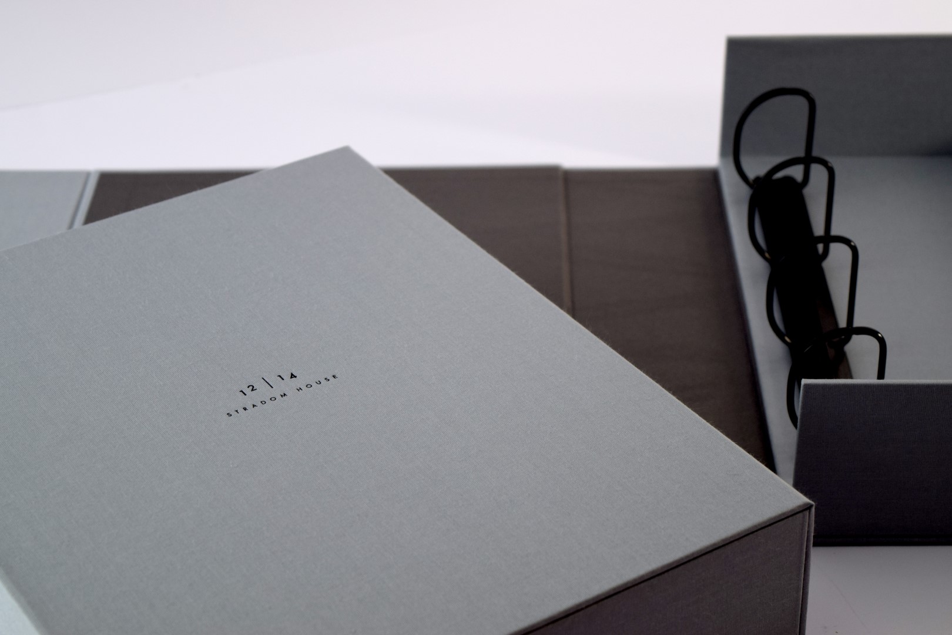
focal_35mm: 82
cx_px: 476
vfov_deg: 16.6
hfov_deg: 24.6
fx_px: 2181
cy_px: 318
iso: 400
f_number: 5.6
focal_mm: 55
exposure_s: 1/60
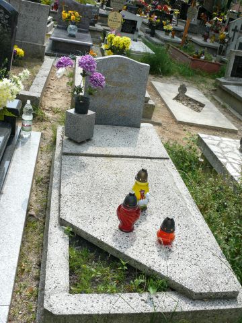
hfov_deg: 40.7
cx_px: 121
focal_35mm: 35
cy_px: 162
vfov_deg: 52.6
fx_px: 326
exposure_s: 1/250
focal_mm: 7.4
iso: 100
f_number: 5.6
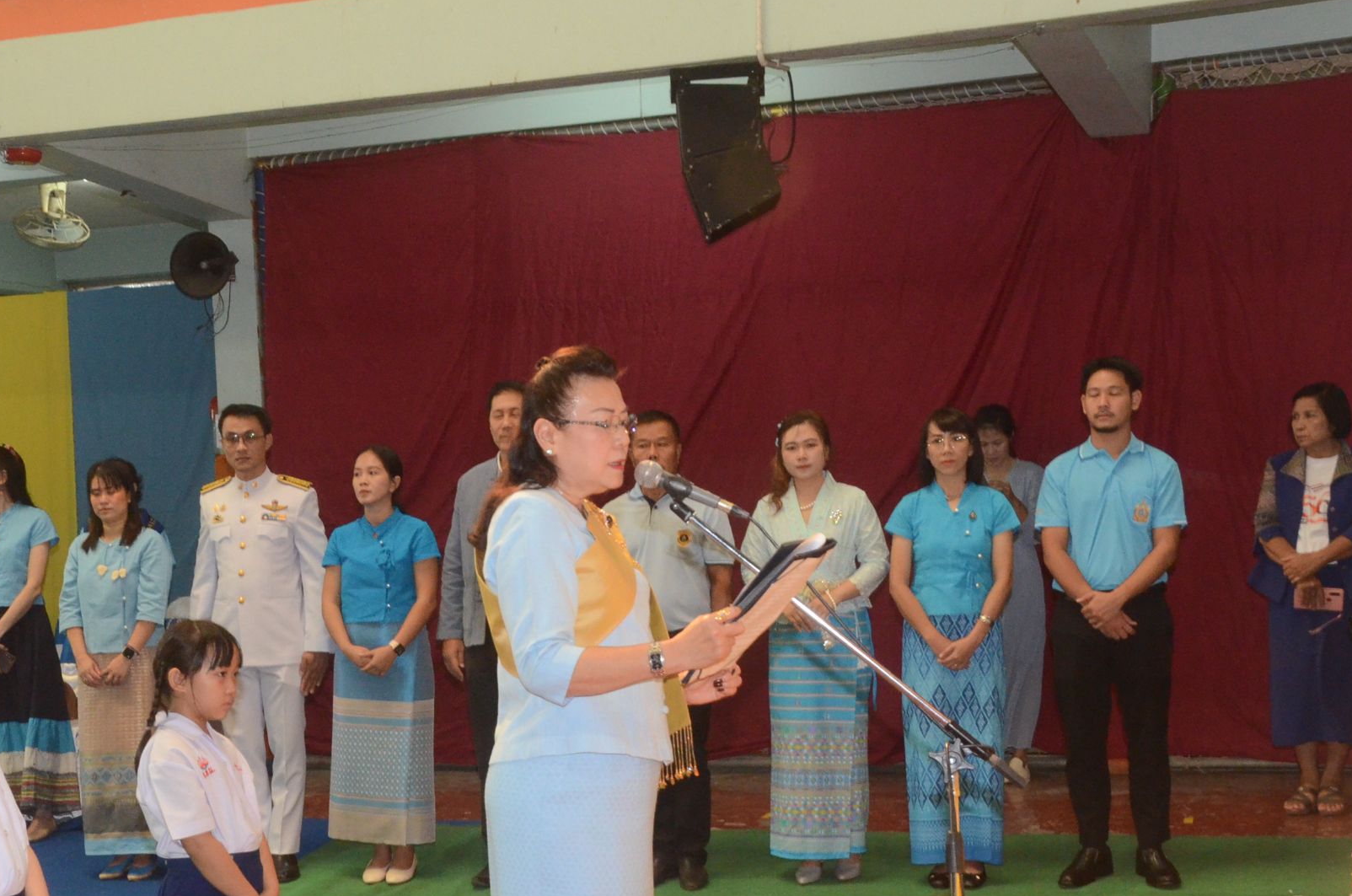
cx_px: 426
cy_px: 680
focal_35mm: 68
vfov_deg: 19.8
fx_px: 2541
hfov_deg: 29.5
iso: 2500
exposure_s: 1/60
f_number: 9
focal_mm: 29
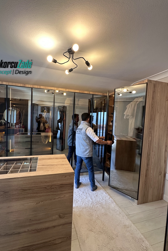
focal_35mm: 15
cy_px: 125
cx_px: 71
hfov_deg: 76.8
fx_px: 105
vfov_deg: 100.4
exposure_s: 1/100
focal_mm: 2.22
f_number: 2.2
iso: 250
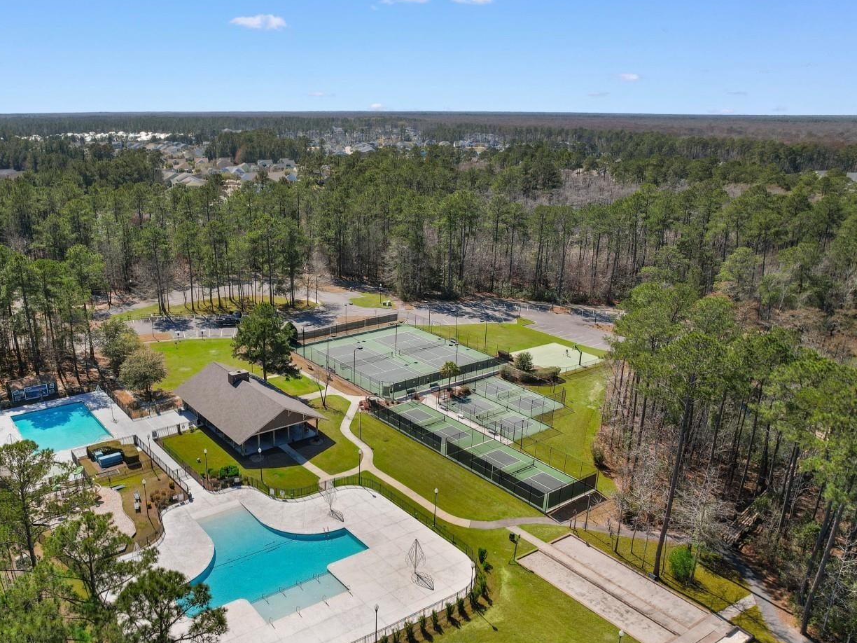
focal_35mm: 28
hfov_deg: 62.8
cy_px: 362
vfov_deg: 49.6
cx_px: 337
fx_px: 693
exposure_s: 1/640
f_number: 2.8
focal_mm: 8.38
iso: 100
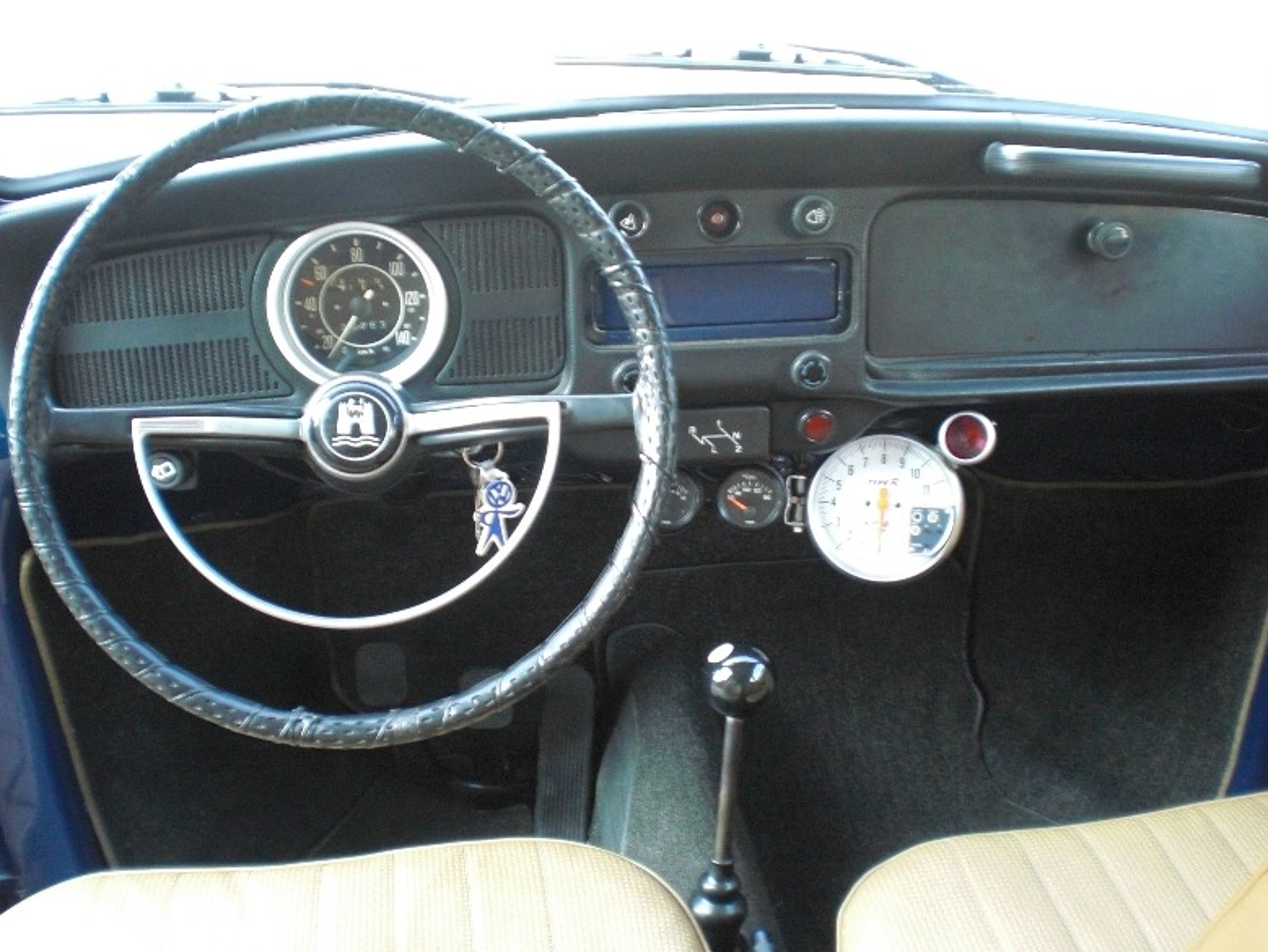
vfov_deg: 36.8
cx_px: 641
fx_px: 1429
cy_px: 478
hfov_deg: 47.8
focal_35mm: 39
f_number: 3.1
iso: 400
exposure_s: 1/100
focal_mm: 6.3
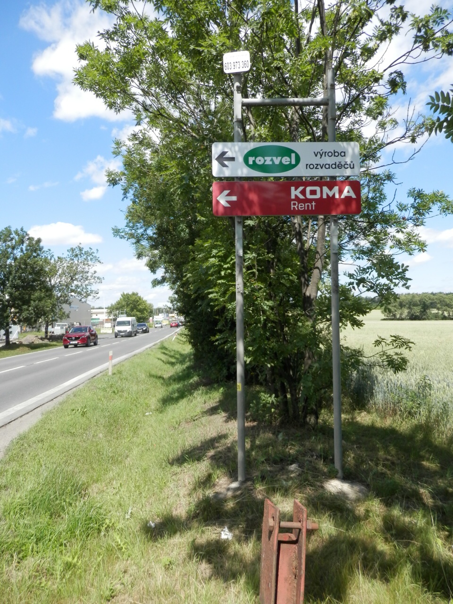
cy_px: 302
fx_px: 436
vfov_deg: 69.4
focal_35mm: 25
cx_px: 226
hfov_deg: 54.9
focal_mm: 4.5
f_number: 3
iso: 80
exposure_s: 1/640
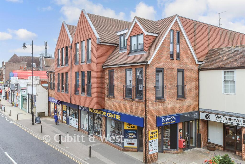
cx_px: 122
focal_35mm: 30
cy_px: 82
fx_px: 204
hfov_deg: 61.9
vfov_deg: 43.6
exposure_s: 1/4
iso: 160
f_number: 11
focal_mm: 20
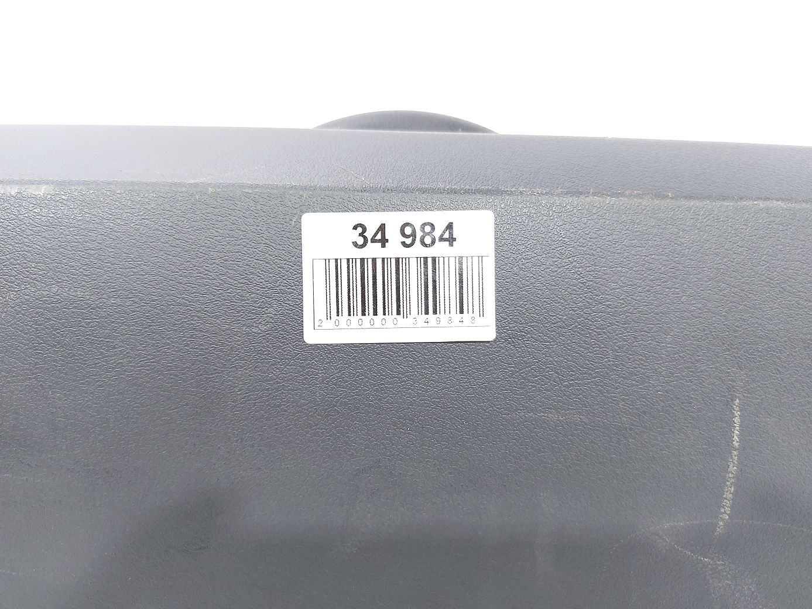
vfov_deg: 56.8
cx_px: 406
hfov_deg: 71.6
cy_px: 304
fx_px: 563
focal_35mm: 24
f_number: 1.8
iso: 200
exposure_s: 1/50
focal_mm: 5.23
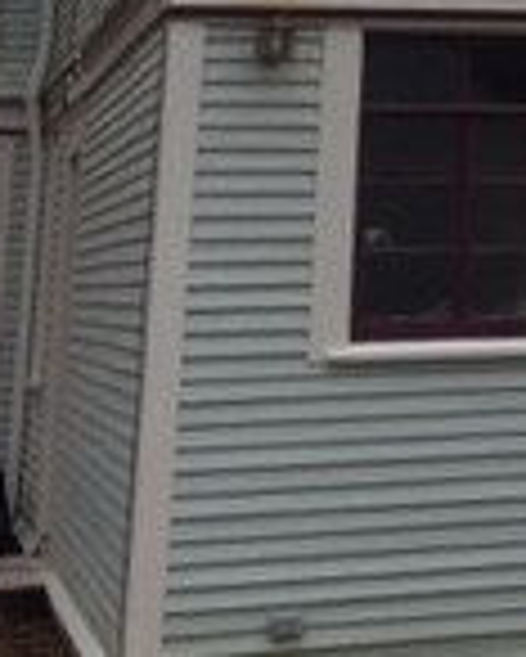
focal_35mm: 124
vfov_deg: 14.6
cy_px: -270
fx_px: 2410
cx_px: 949
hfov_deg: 11.5
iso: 32
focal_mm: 4.15
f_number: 2.2
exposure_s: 1/247
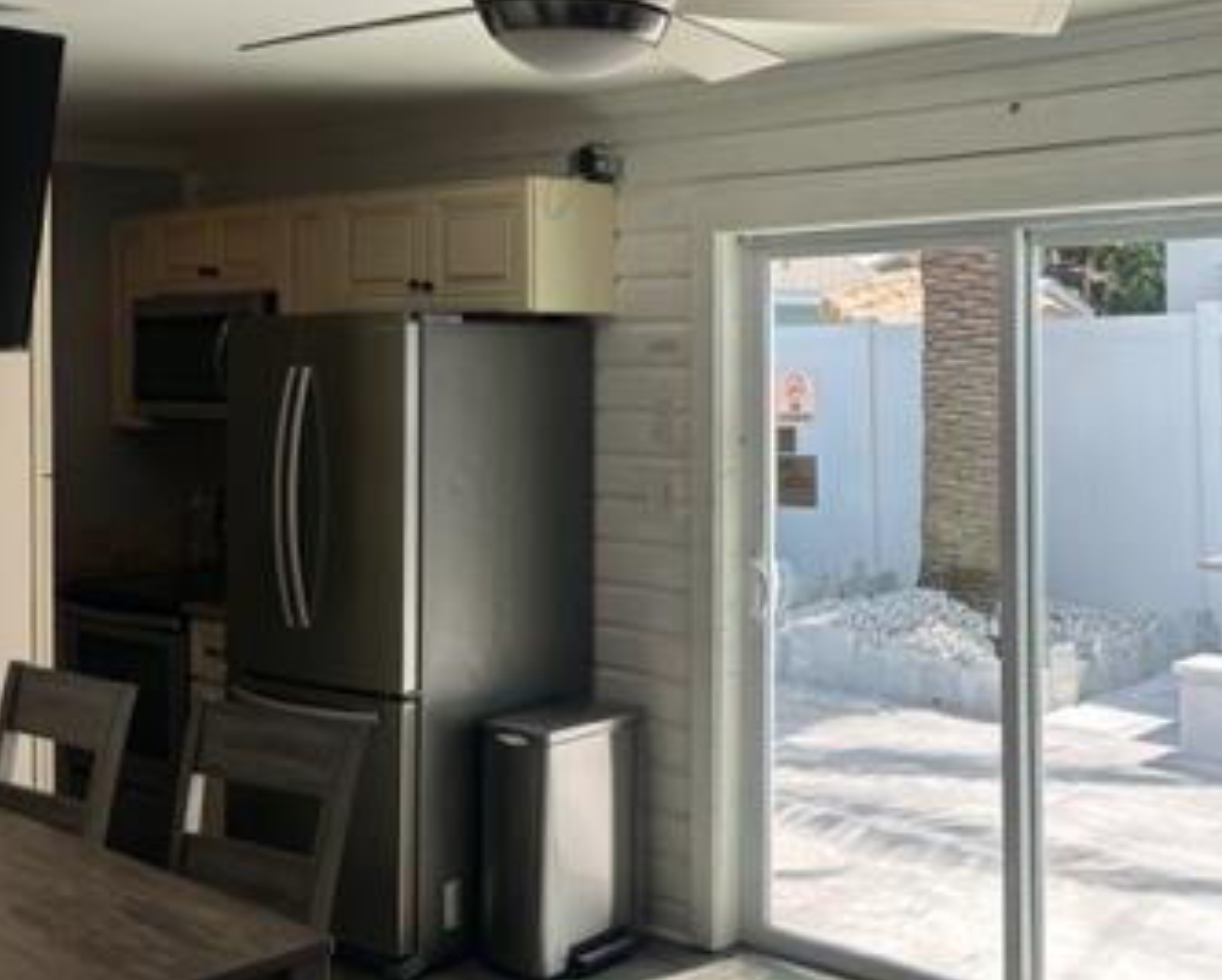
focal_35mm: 45
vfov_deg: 33.2
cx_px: 844
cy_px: 338
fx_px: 1629
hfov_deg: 40.5
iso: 80
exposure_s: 1/935
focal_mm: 6.86
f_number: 1.78
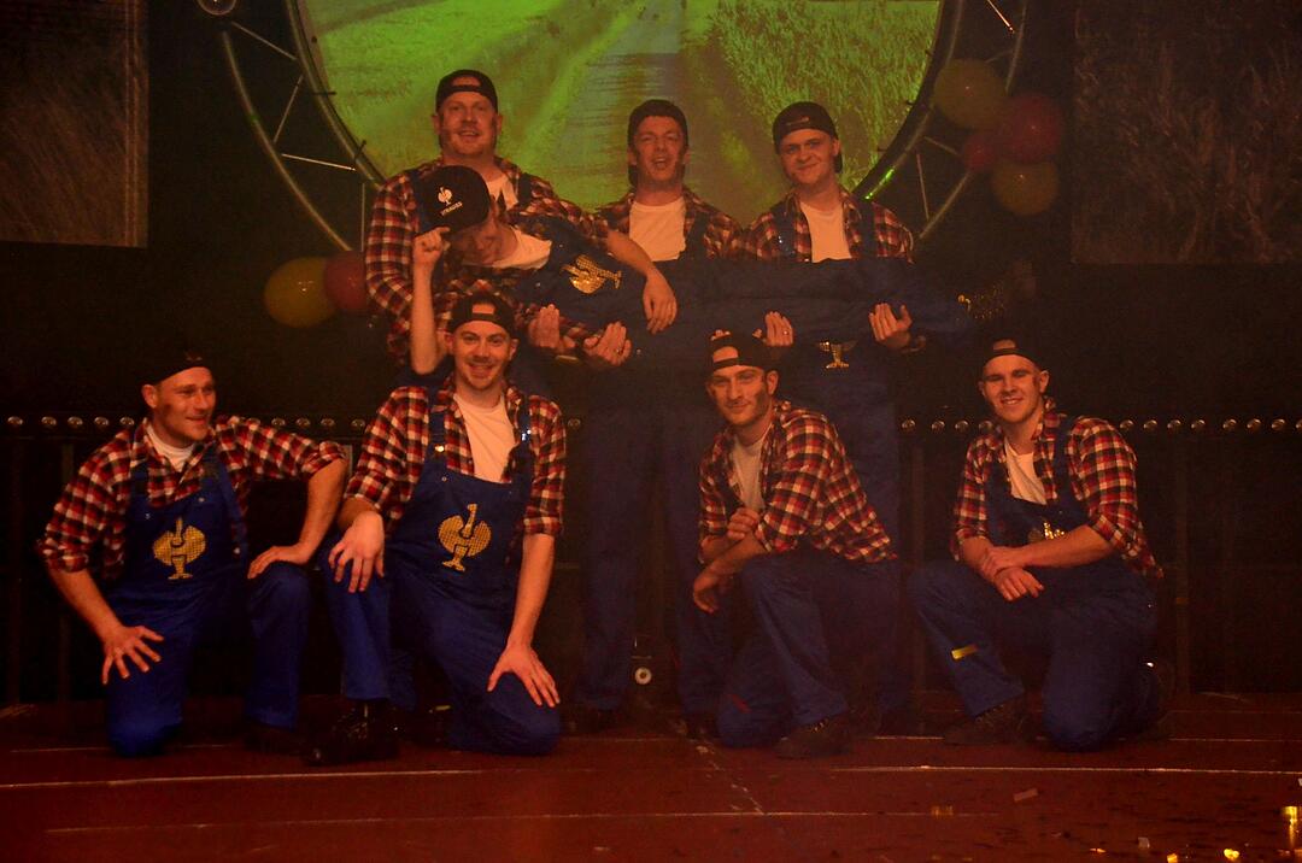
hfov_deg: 27.0
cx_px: 651
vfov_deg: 18.1
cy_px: 432
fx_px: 2708
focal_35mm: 75
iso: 3200
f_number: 5.6
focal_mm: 50
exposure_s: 1/500
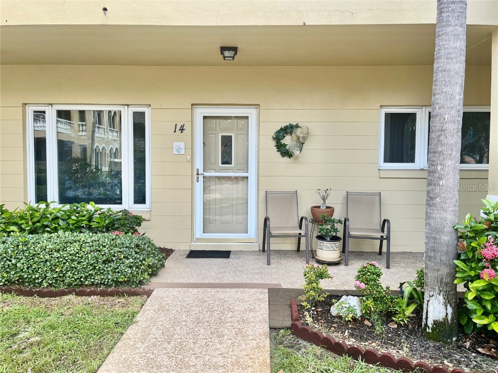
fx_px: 374
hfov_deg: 67.3
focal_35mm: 26
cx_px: 249
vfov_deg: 53.1
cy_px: 186
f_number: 1.6
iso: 40
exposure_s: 1/229
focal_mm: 5.1
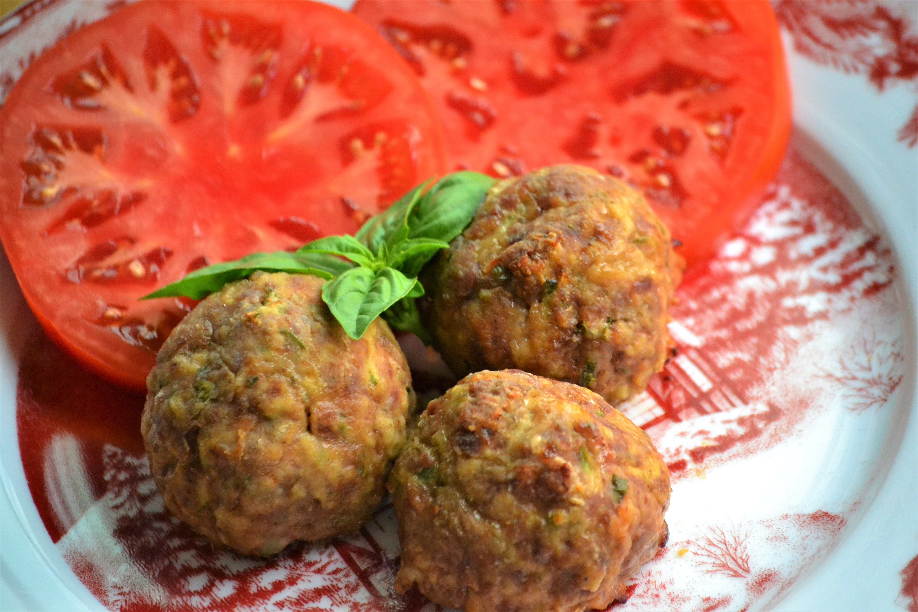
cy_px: 306
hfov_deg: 13.4
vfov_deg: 9.0
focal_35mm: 153
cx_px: 459
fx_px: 3901
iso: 3200
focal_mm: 102
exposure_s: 1/100
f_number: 4.5
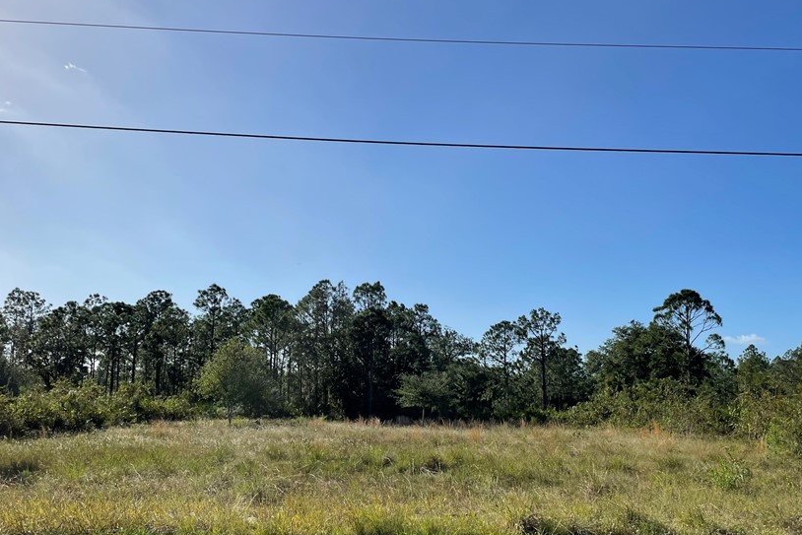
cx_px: 393
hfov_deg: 55.8
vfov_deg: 38.8
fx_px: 758
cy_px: 302
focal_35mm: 34
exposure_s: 1/6494
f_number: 1.6
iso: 32
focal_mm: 4.2
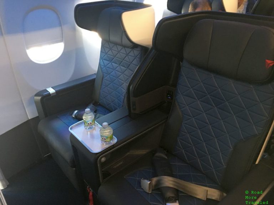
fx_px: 230
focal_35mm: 29
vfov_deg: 48.2
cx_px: 137
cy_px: 102
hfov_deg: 61.7
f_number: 2.2
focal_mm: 4.15
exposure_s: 1/15
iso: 80
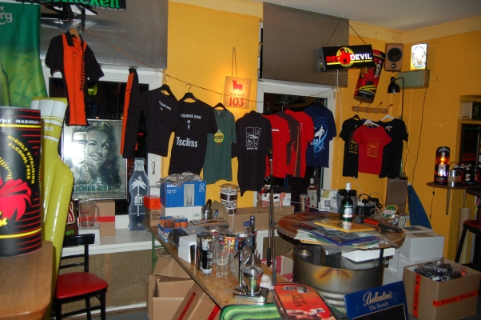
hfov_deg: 67.4
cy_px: 160
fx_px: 360
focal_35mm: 27
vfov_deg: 47.8
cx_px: 240
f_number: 3.5
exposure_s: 1/60
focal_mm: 18
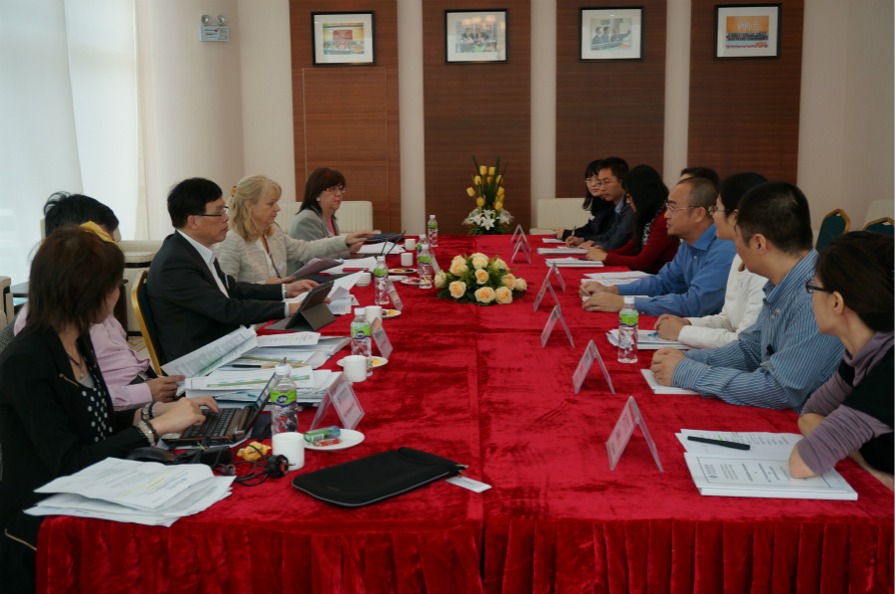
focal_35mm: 40
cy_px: 297
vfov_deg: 32.9
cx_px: 448
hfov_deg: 48.0
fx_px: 1005
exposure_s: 1/60
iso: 200
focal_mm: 27
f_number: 4.5
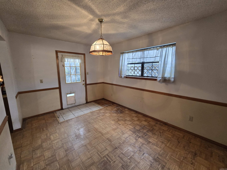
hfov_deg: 106.2
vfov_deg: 89.9
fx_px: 85
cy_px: 85
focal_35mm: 13
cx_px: 114
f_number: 2.2
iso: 200
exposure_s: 1/60
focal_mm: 2.2
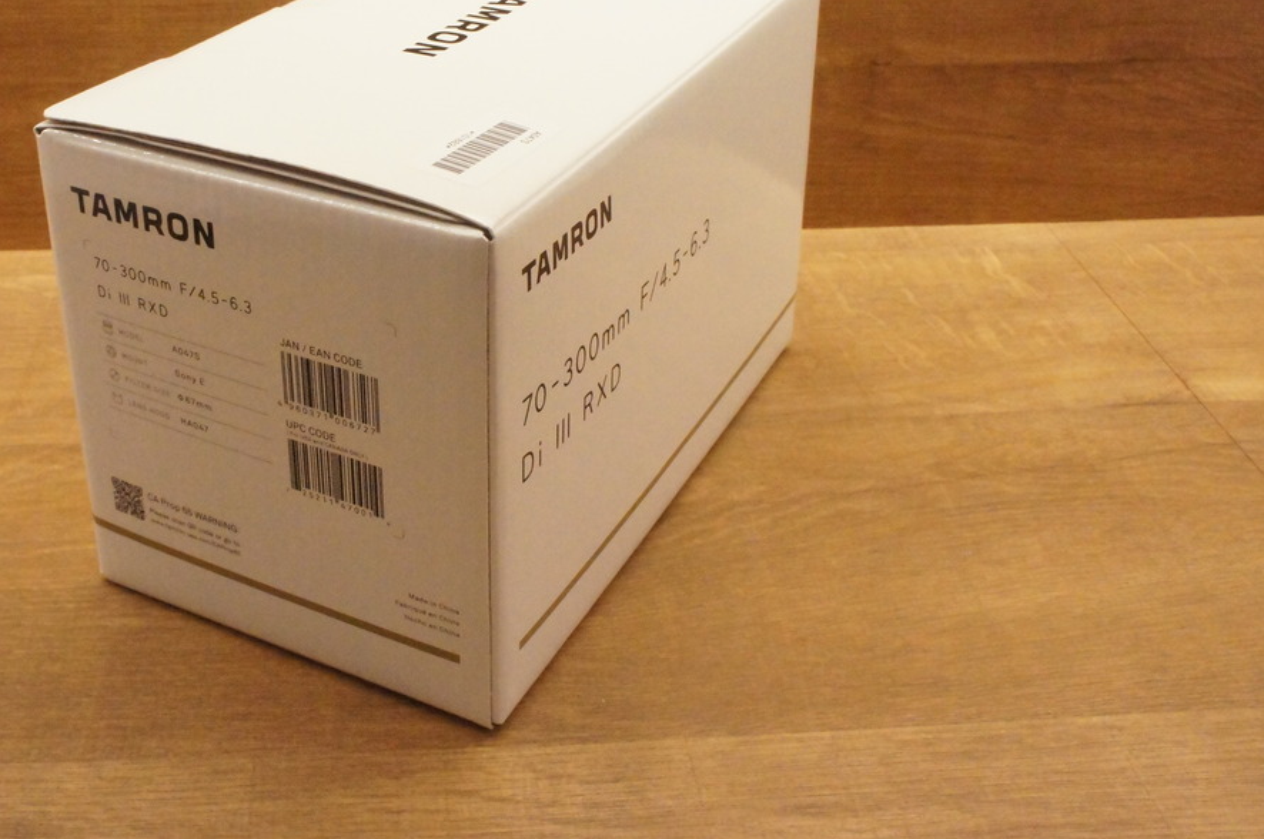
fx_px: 1496
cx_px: 467
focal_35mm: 43
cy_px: 282
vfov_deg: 31.1
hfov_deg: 45.4
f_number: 11
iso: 6400
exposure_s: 1/250
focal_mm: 21
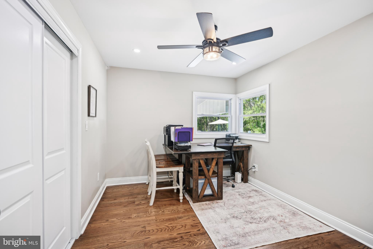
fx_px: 166
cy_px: 124
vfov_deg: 73.7
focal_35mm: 16
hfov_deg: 96.7
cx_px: 186
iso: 100
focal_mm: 16
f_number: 4
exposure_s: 1/8
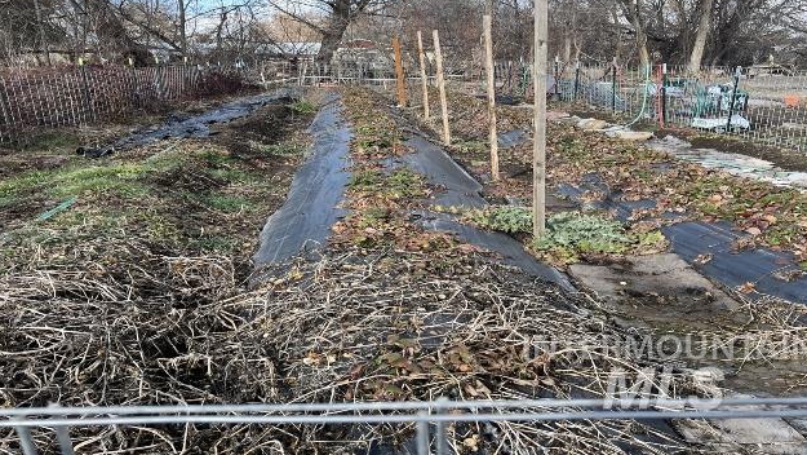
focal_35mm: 29
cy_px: 172
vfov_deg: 40.0
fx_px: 621
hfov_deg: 66.0
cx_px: 408
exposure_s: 1/1209
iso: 50
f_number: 1.5
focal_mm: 5.7
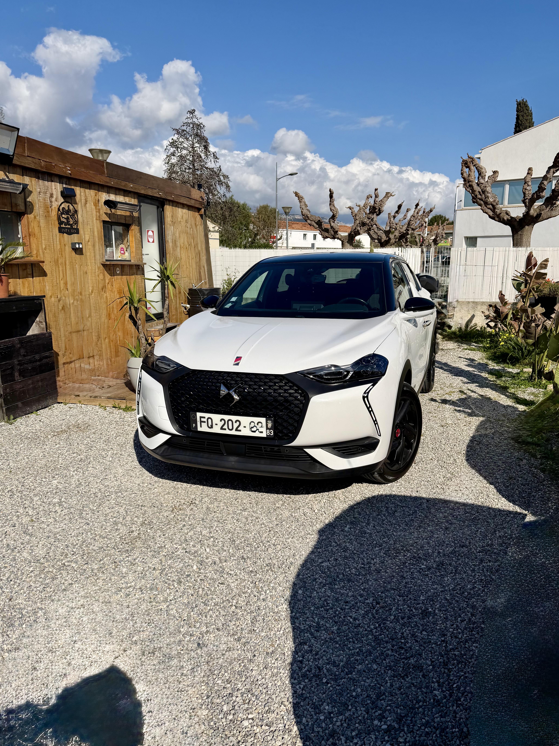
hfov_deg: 54.9
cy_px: 375
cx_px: 289
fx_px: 538
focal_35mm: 25
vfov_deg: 69.4
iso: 80
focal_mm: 6.76
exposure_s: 1/10309
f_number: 1.78
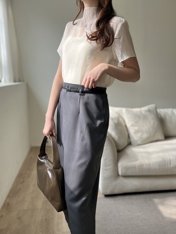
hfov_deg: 53.1
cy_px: 117
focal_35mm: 26
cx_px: 88
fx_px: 176
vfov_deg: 67.3
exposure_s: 1/378
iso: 50
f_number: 1.6
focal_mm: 5.1
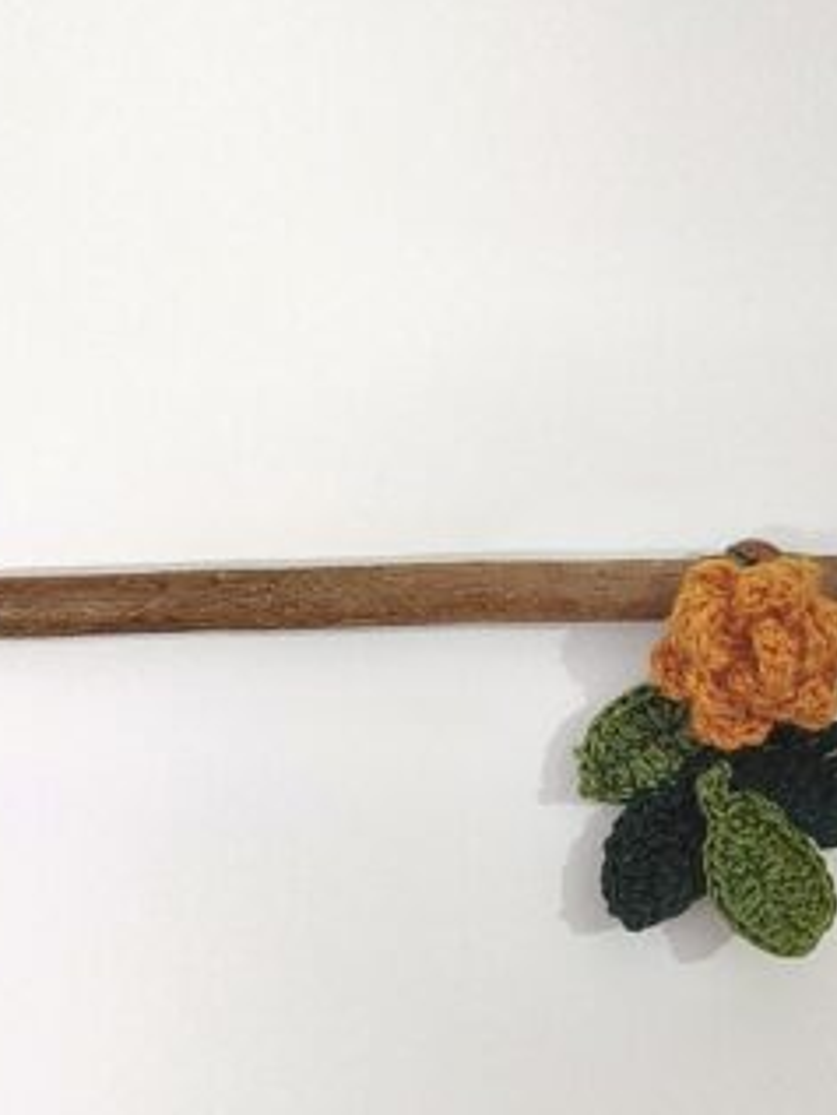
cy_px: 668
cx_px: 362
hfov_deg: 48.1
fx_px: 934
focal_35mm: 29
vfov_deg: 61.1
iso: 1094
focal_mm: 5.56
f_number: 1.8
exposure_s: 1/33.3
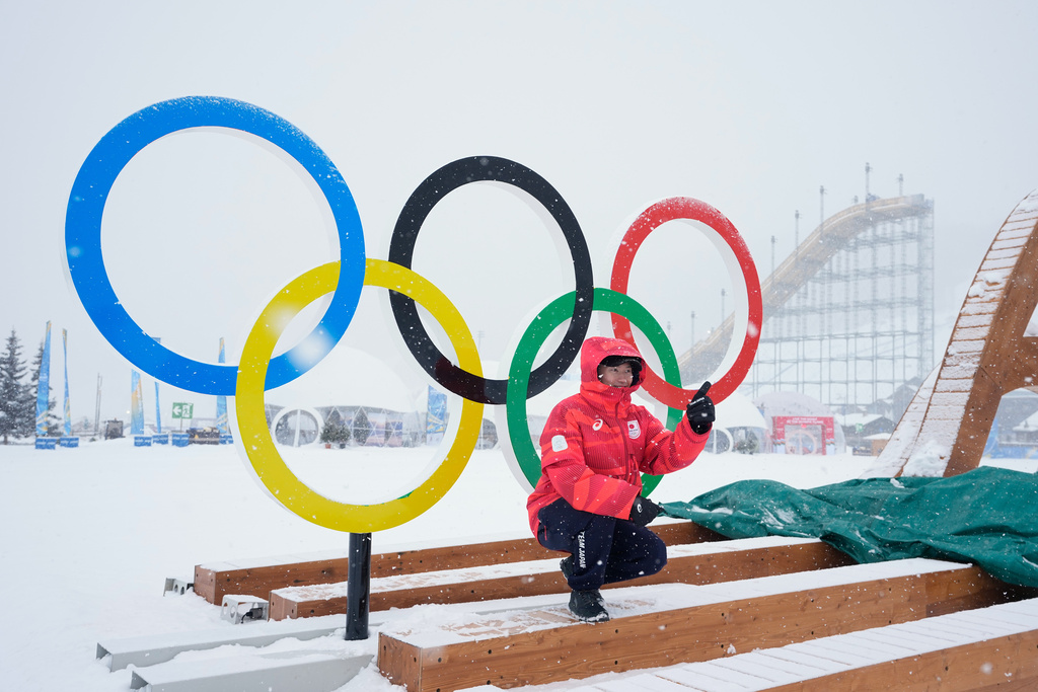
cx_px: 519
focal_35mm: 34
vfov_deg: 38.9
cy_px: 346
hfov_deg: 55.8
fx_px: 980
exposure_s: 1/1000
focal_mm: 34
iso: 400
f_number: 5.6
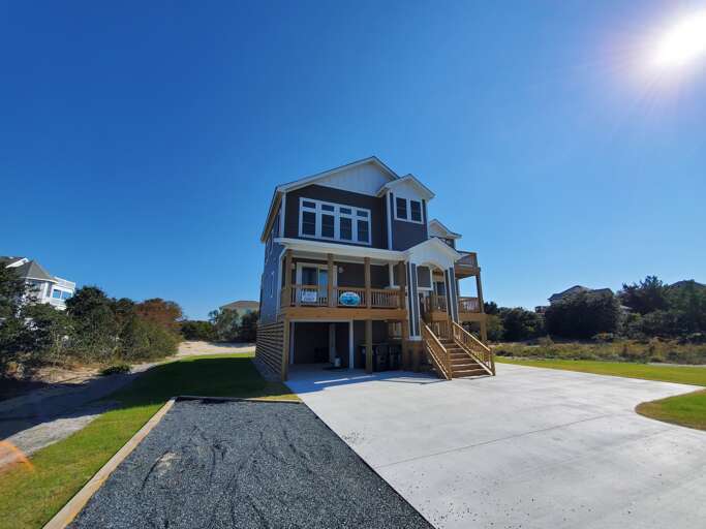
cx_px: 353
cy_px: 264
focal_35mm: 13
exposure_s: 1/1529
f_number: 2.2
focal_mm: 1.8
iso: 50
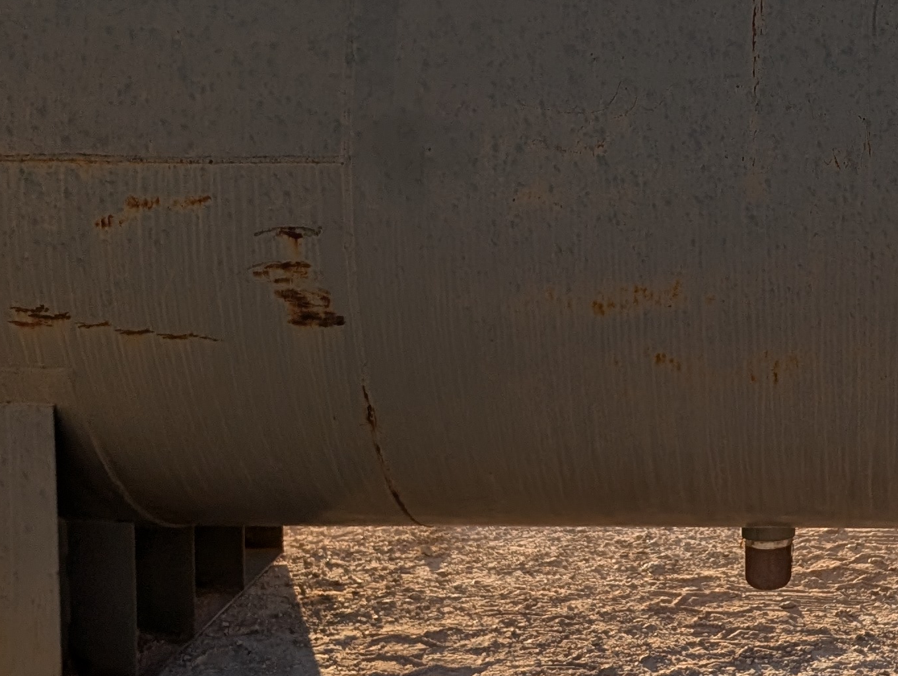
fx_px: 1870
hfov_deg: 26.0
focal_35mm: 72
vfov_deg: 20.4
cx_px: 831
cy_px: 205
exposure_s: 1/1497
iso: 20
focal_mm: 6.9
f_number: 1.68
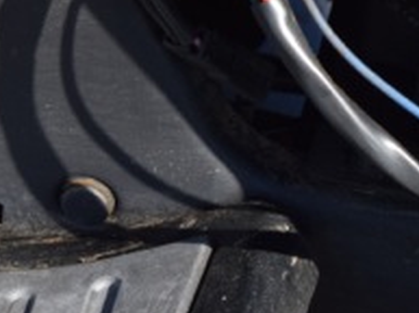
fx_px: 3185
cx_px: -254
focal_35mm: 264
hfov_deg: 7.4
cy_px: -29
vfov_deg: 5.6
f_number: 8
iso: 200
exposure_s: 1/250
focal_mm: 55
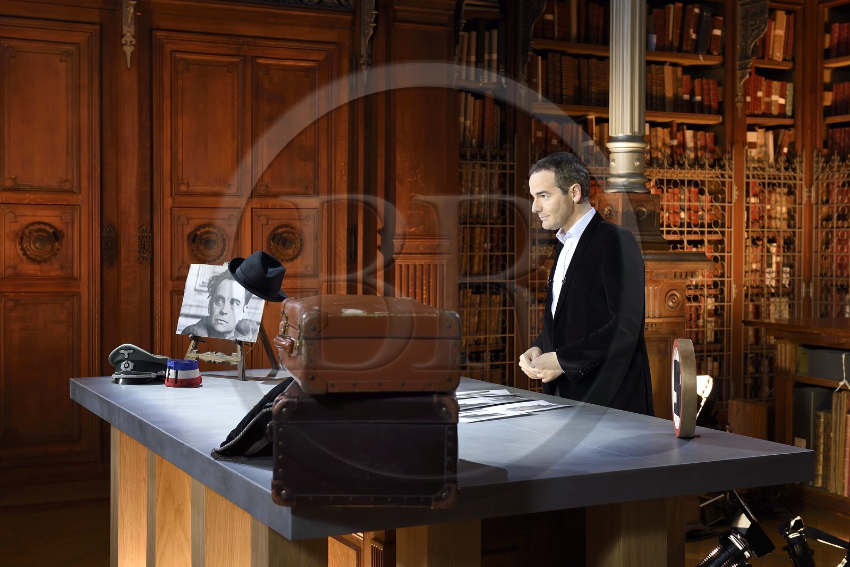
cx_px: 425
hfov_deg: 39.6
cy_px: 284
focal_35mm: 50
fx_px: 1180
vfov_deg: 27.0
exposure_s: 1/50
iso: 1600
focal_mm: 50
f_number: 5.6
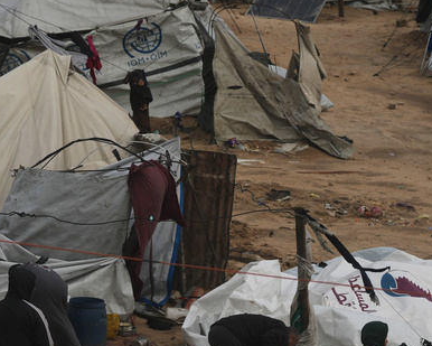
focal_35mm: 249
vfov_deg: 6.2
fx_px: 3184
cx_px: 26
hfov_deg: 7.7
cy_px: 216
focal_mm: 100
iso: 200
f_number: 4.5
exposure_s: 1/800
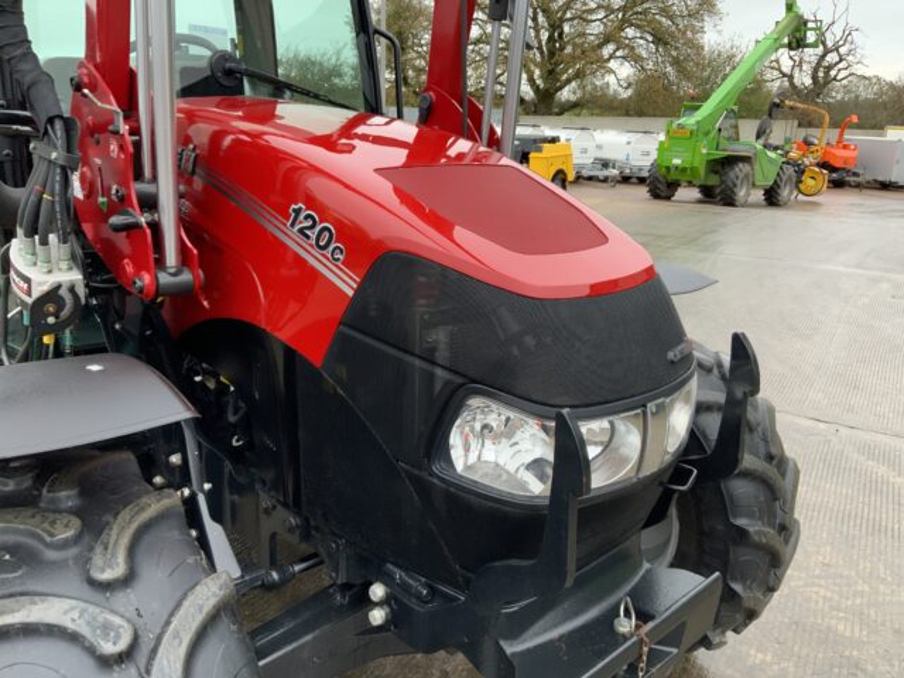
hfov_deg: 61.7
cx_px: 452
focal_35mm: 29
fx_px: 757
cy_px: 339
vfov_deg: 48.2
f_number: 1.8
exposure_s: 1/105
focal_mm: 3
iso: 64
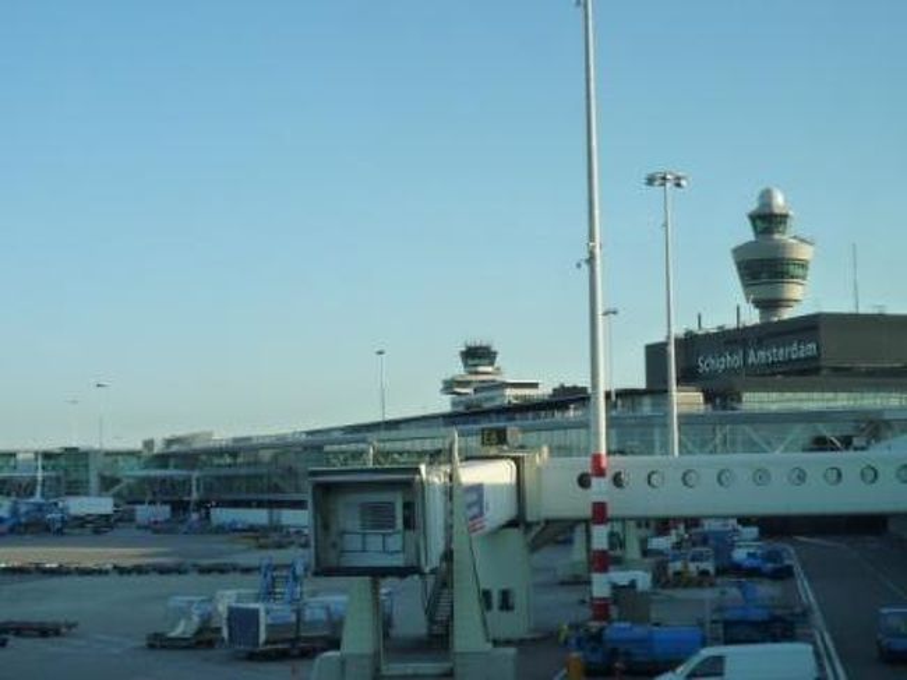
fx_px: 1755
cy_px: 340
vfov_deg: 21.9
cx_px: 454
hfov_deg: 29.0
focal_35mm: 67
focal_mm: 8.3
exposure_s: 1/320
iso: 160
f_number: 4.3
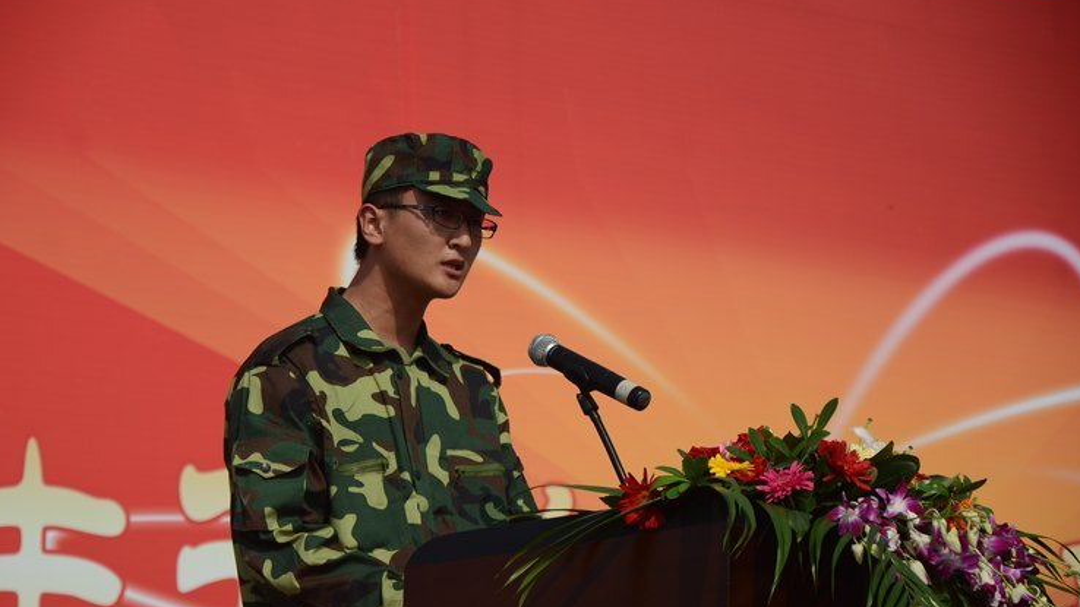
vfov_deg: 6.8
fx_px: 5113
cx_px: 503
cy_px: 369
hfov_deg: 12.1
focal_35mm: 179
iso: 100
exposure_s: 1/1000
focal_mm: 105
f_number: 5.6
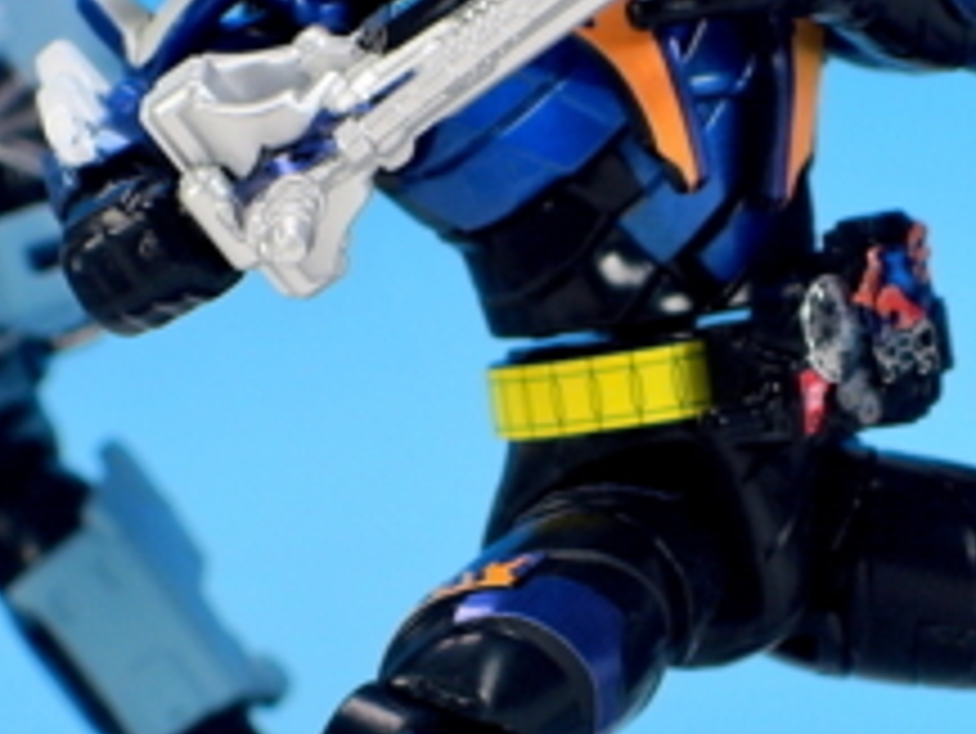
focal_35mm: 332
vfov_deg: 4.5
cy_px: 383
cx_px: 760
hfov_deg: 6.0
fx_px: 9366
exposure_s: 1/2
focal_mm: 25.5
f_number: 7.1
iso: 80
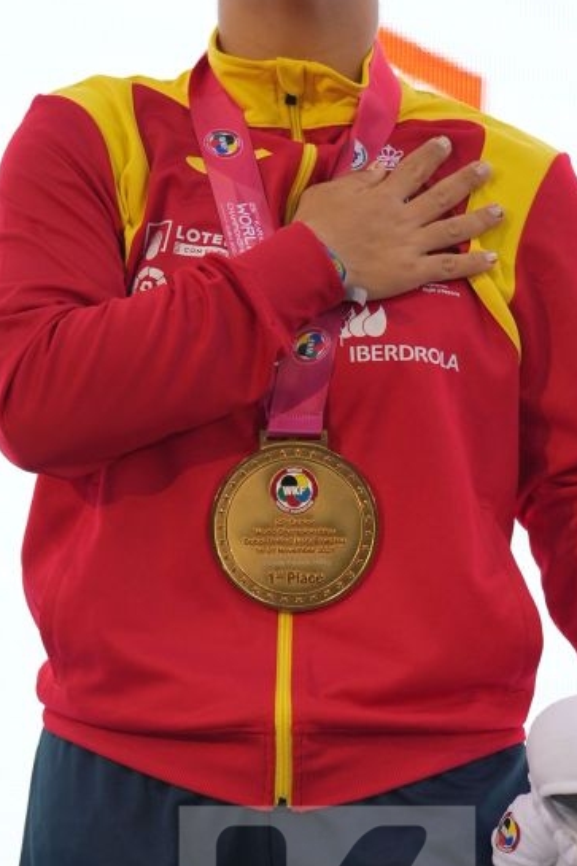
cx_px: 327
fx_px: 15900
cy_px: 386
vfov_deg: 3.1
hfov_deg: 2.1
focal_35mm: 661
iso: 400
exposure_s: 1/250
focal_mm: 200
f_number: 2.8
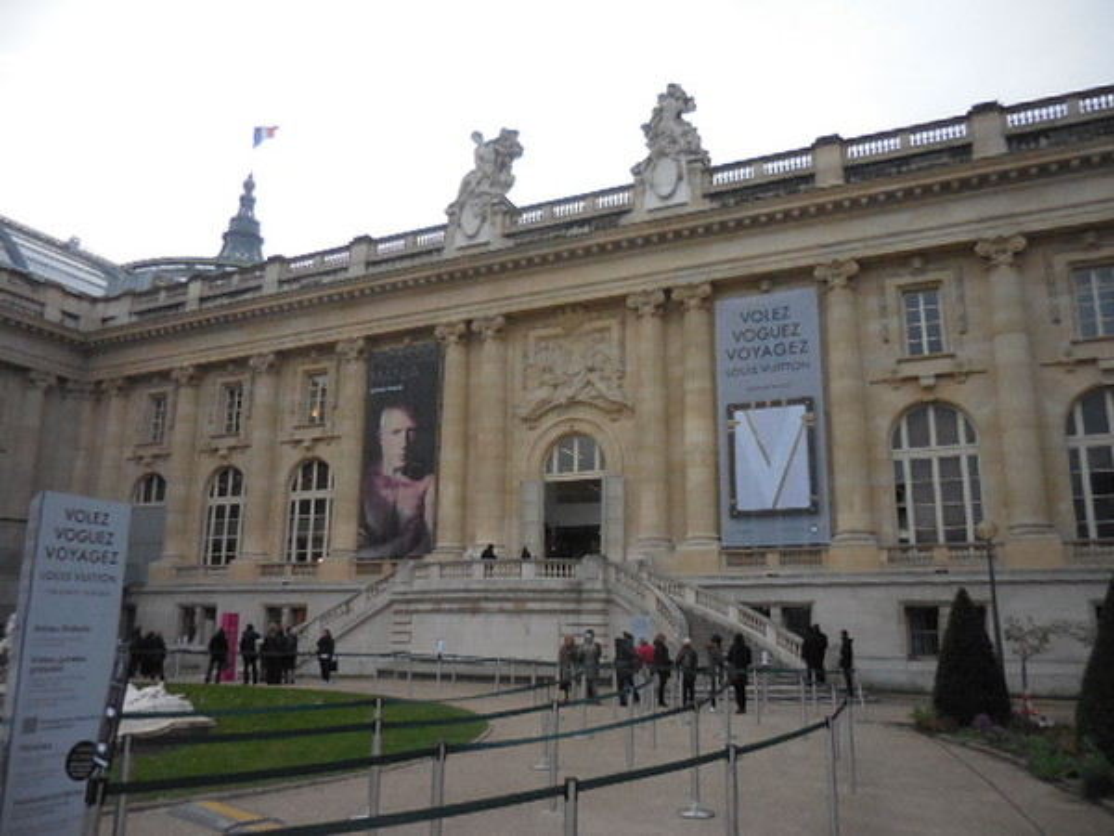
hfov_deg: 63.4
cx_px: 557
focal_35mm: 28
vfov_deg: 49.7
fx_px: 901
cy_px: 418
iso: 800
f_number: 3.5
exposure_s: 1/1250
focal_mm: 5
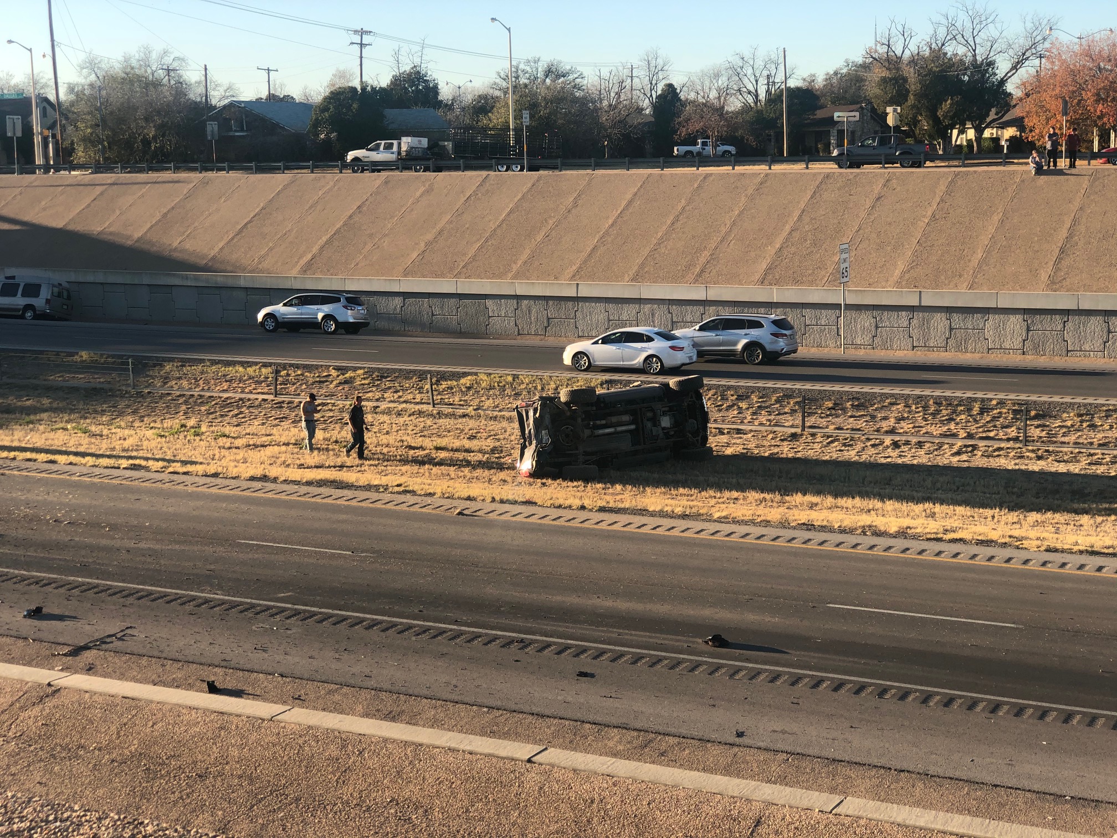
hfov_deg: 33.8
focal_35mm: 57
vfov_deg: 25.7
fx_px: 1839
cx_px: 558
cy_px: 419
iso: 20
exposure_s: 1/236
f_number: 2.8
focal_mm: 6.6
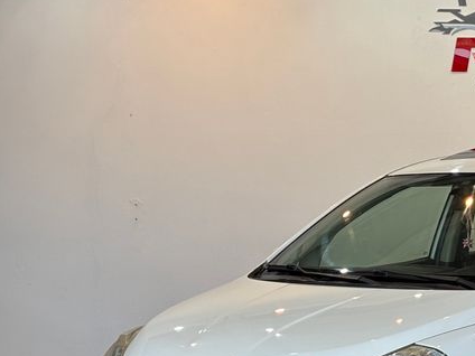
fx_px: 1605
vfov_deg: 12.6
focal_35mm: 117
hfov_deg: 16.4
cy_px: 325
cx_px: 492
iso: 32
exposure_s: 1/205
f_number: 1.6
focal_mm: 5.96
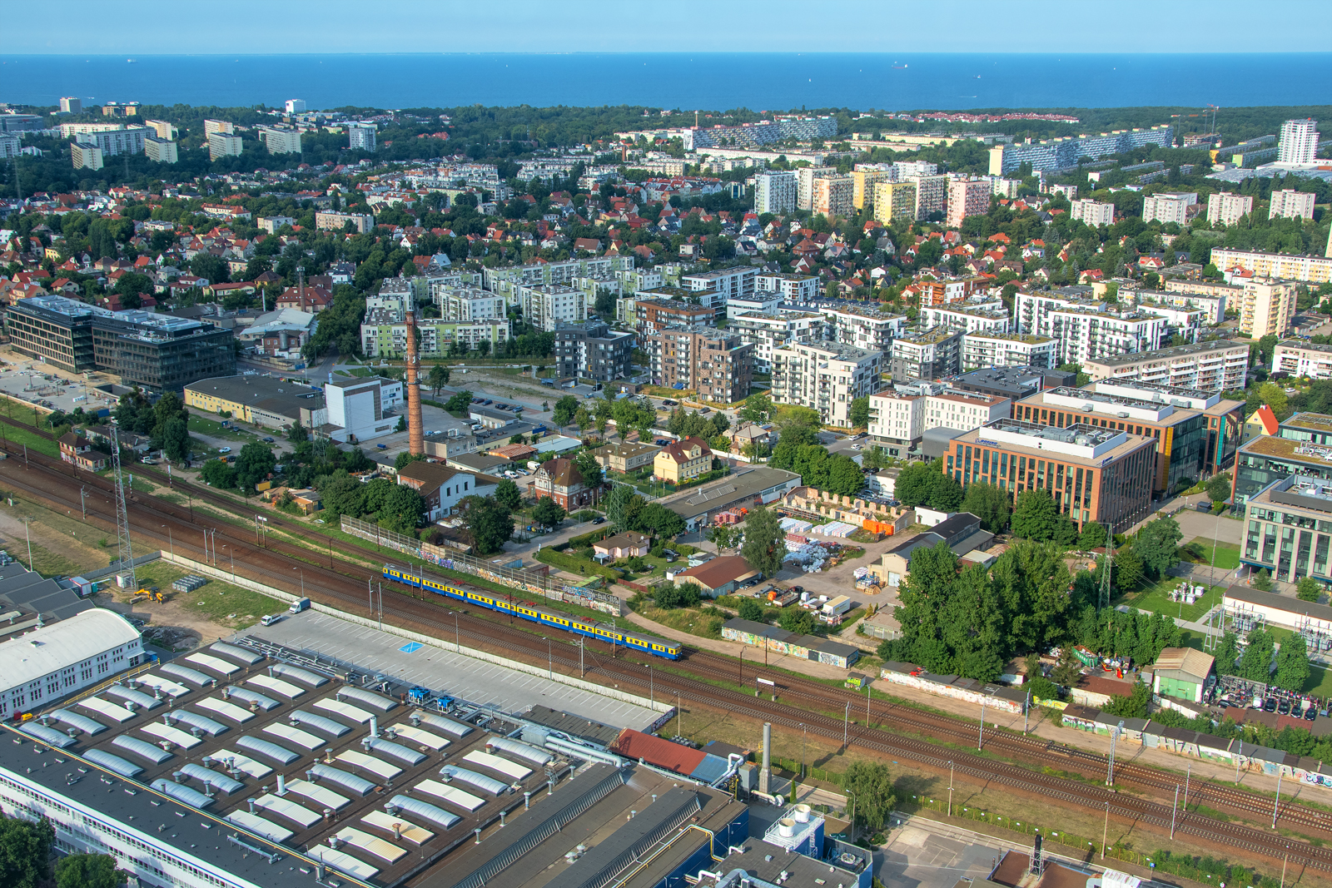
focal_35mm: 33
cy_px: 444
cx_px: 666
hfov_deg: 57.2
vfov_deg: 40.0
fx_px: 1221
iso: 250
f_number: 9
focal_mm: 22
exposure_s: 1/640
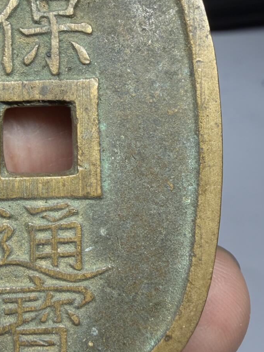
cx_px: 31
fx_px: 529
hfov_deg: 27.1
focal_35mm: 52
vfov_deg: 36.6
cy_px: 131
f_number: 2.2
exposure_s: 1/121
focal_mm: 2.22
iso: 40
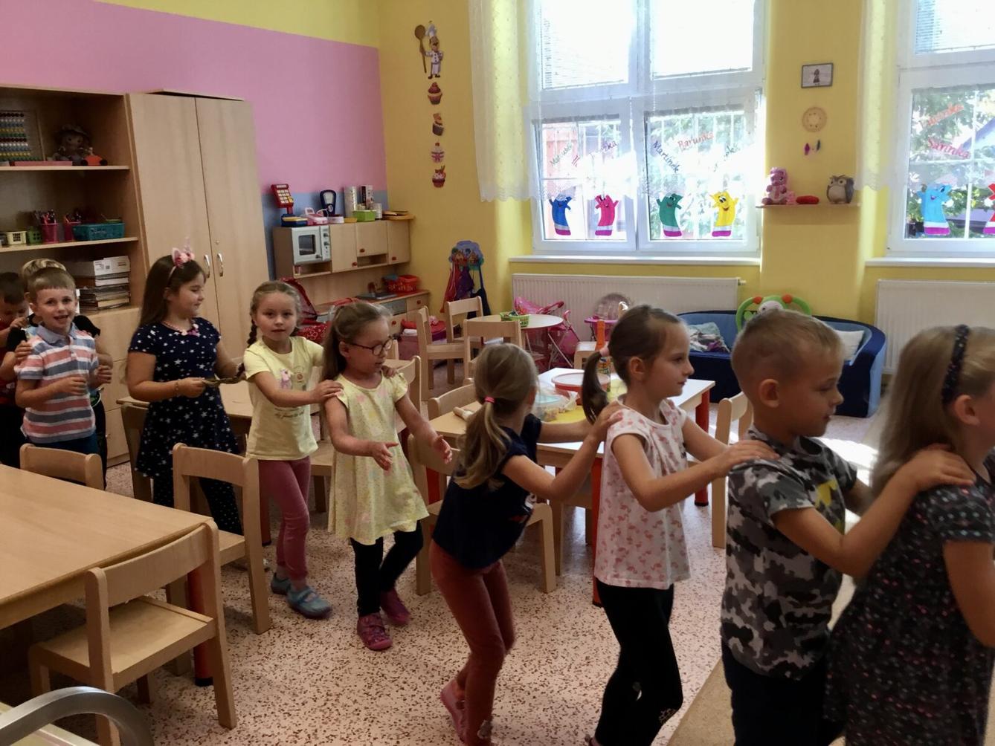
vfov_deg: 45.5
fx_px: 891
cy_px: 373
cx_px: 498
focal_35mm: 31
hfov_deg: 58.3
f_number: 2.4
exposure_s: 1/33
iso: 25
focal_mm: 3.3
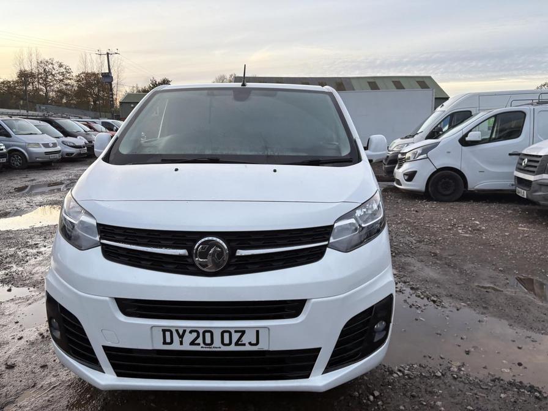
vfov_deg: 53.1
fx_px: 412
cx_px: 274
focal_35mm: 26
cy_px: 206
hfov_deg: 67.3
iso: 50
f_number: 1.6
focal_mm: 5.96
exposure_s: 1/122
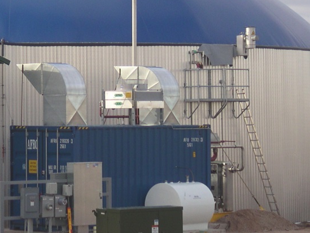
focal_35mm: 164
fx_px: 1469
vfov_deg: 9.0
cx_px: 71
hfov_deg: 12.0
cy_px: 68
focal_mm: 11.7
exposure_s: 1/380
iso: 50
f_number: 3.2
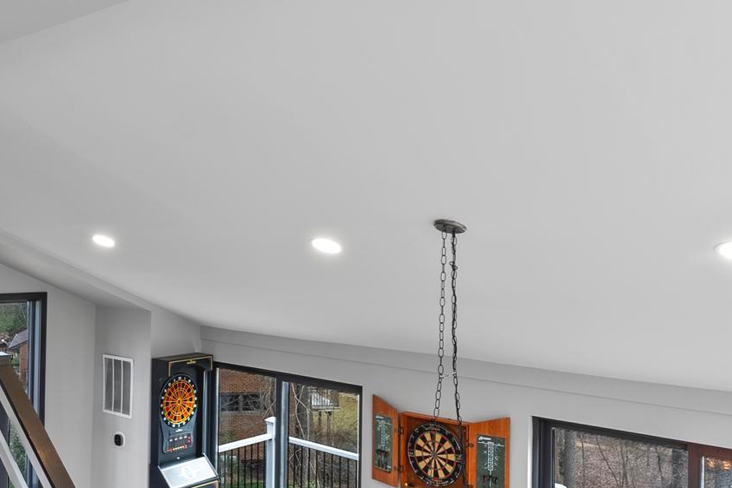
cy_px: 225
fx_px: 691
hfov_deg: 54.3
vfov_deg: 38.9
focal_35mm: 34
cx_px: 228
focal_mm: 14
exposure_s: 1/1.67
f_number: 8
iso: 100
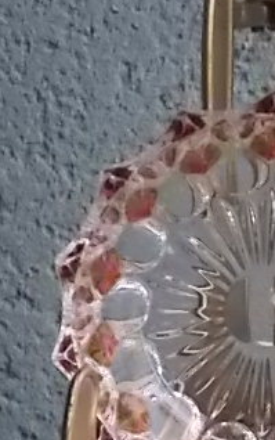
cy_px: 324
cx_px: 264
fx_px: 2887
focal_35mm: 241
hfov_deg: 5.4
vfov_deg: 8.7
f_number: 6
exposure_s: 1/250
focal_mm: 20.1
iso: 560
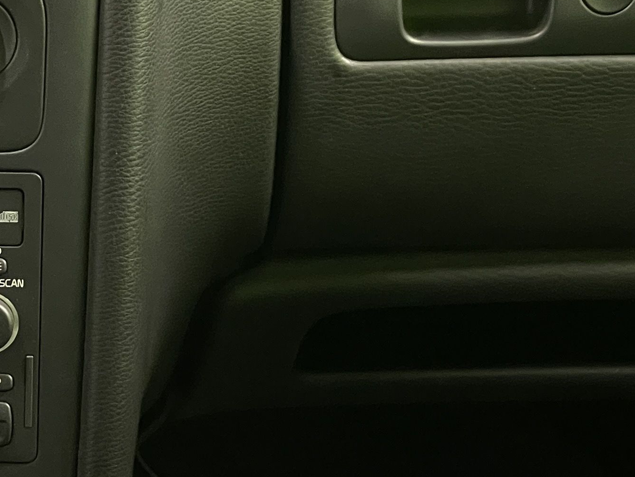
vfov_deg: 9.4
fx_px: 2881
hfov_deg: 12.2
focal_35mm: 157
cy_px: 363
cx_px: -191
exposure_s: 1/33
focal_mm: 6
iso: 640
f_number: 2
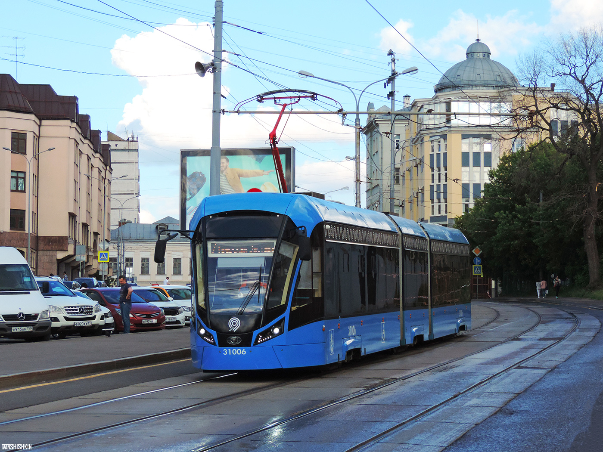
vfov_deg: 16.4
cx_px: 302
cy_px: 226
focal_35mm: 90
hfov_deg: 21.8
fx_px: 1568
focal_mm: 16
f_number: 4.1
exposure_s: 1/1000
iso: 200
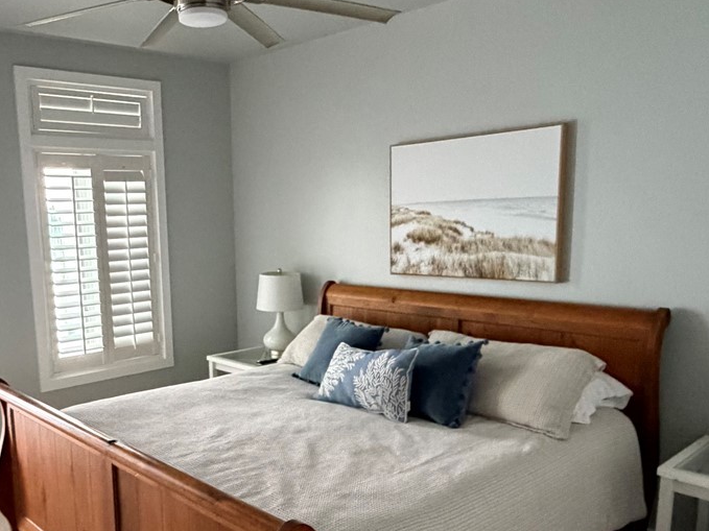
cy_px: 331
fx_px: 676
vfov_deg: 42.6
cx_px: 251
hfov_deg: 54.5
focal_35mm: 33
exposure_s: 1/60
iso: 800
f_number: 2.2
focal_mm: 2.22
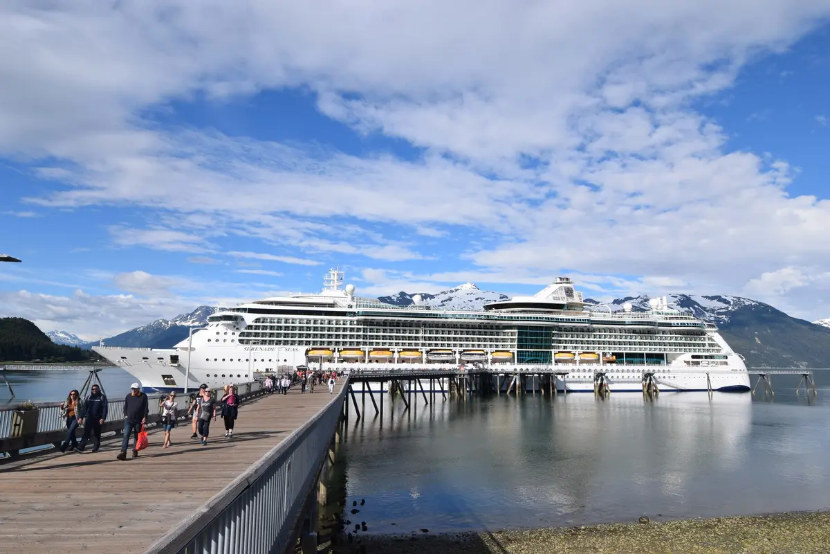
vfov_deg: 59.5
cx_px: 415
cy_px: 277
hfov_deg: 81.2
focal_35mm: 21
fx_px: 484
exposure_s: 1/500
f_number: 11
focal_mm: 14
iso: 200
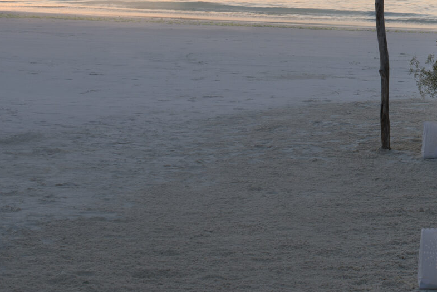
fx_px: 1979
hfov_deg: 12.4
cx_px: 483
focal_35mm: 163
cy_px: -100
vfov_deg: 8.3
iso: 200
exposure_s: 1/180
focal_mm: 50
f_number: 8
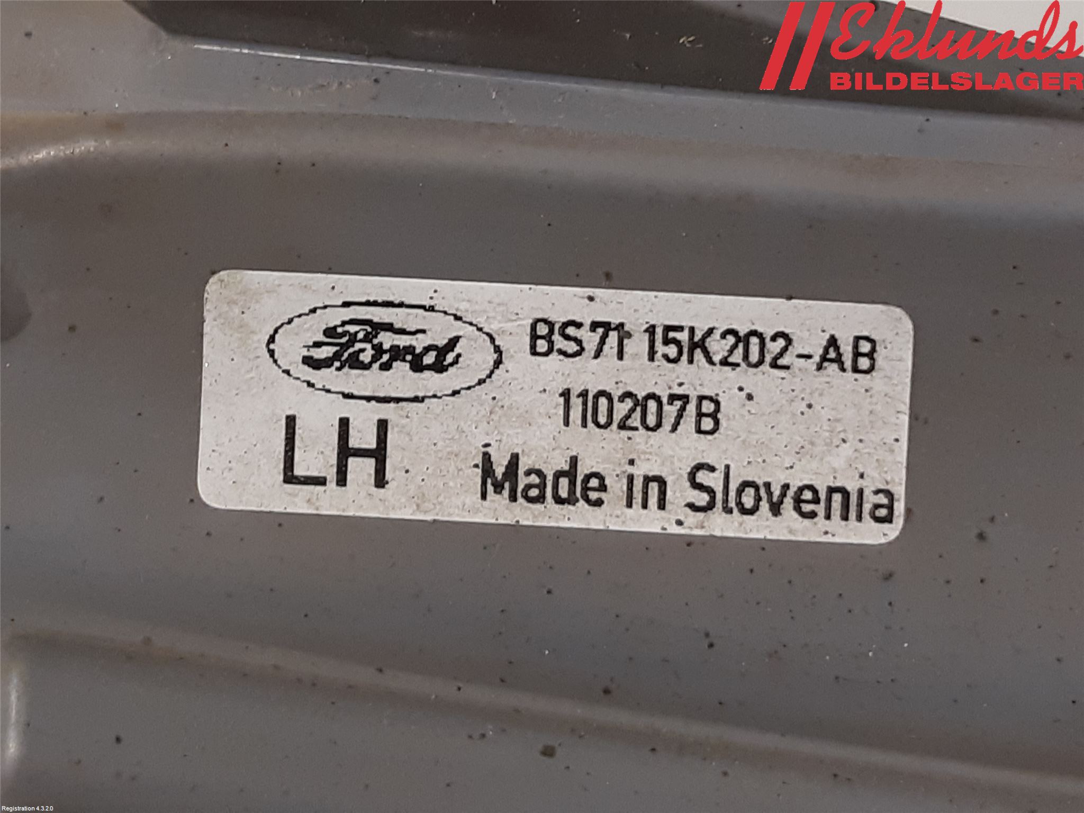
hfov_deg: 67.3
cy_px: 406
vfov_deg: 53.1
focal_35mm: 26
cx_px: 542
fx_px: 814
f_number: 1.7
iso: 160
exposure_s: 1/50
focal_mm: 3.93
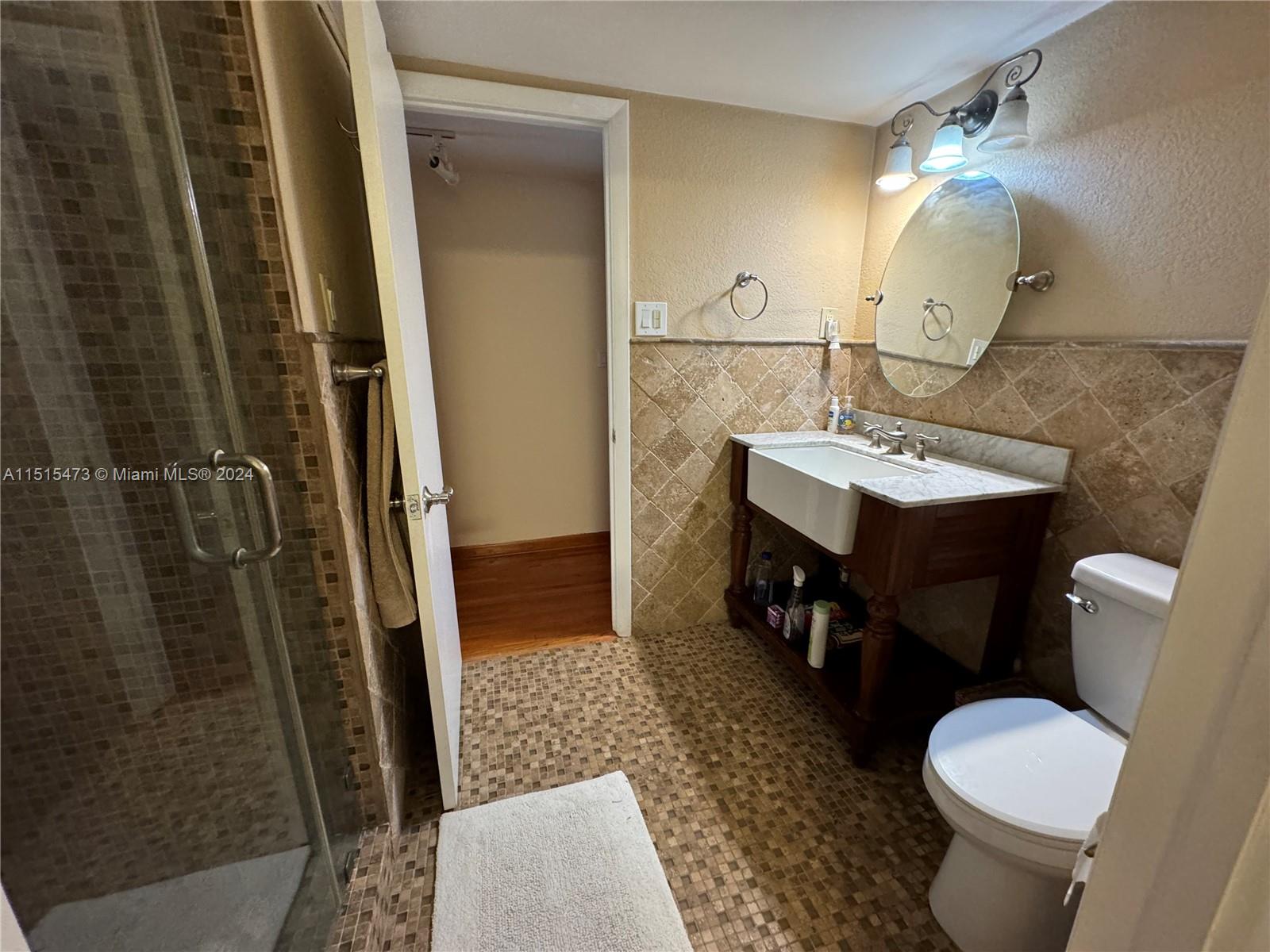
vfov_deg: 85.7
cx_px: 635
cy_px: 476
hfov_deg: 102.1
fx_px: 514
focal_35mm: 14
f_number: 2.2
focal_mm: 2.22
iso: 500
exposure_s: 1/60
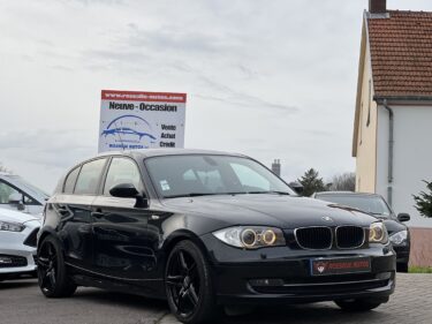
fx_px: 961
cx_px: 216
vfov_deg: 19.1
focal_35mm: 77
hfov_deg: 25.3
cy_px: 162
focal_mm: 9
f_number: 2.8
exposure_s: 1/121
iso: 32
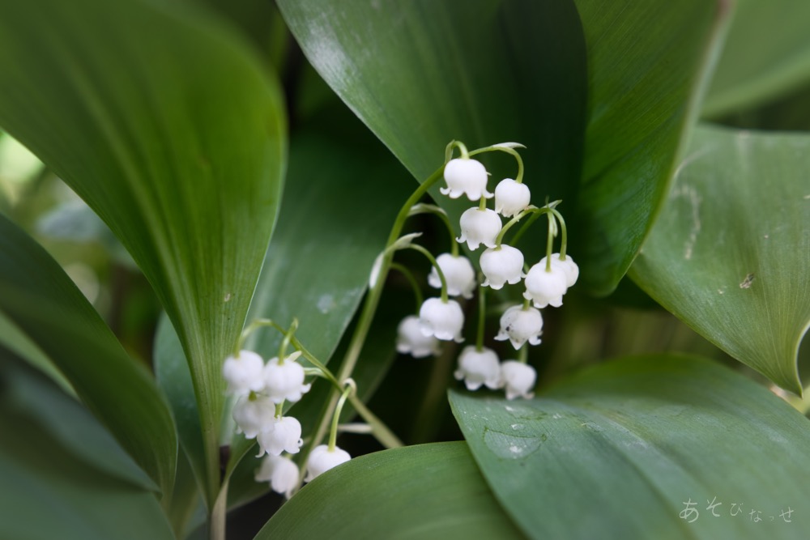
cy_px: 270
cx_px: 405
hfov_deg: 38.2
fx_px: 1170
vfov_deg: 26.0
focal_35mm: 52
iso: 125
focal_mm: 35
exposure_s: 1/200
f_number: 2.5
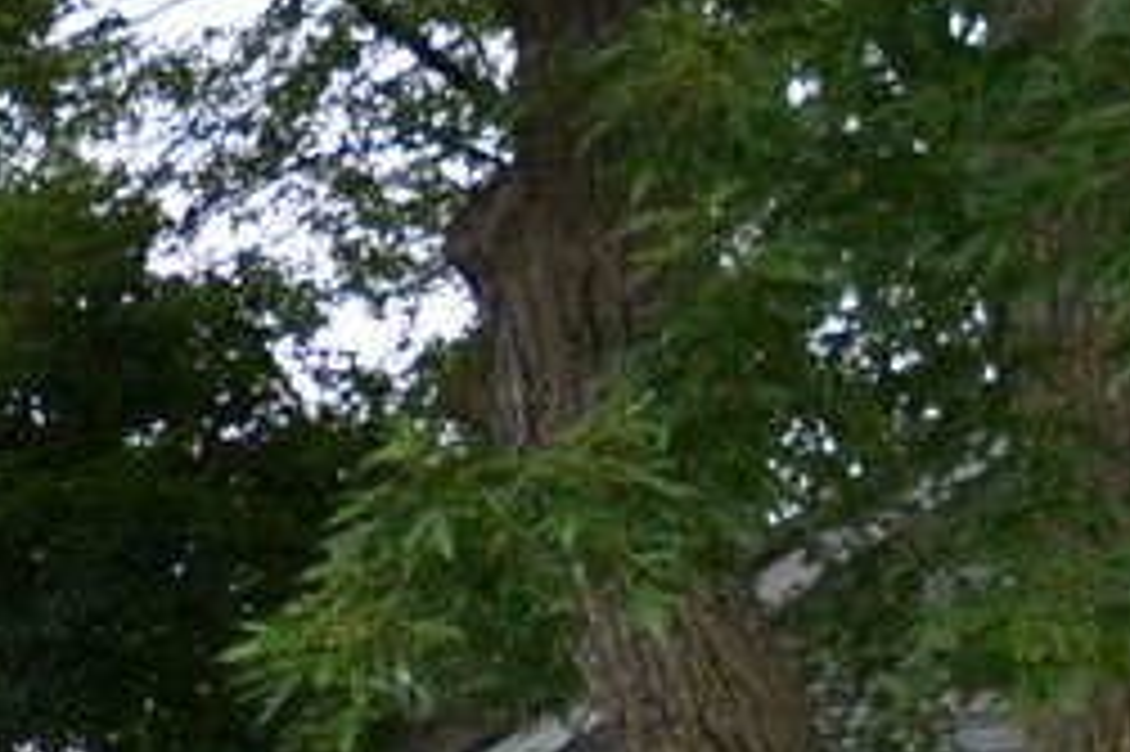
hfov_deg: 13.7
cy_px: 1581
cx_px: -1706
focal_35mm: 97
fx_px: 3043
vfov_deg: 12.2
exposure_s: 1/500
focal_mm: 10
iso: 400
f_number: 4
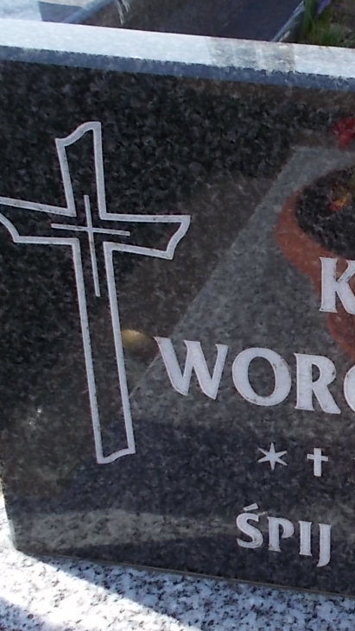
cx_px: 415
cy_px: 319
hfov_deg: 18.5
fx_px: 1038
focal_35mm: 62
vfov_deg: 33.8
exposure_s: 1/400
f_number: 3.2
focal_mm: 4.6
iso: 80
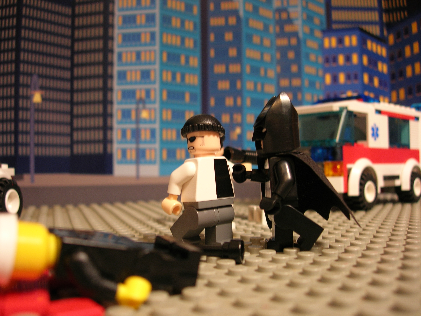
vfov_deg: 37.7
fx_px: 462
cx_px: 210
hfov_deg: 49.0
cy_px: 158
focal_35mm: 38
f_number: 2.8
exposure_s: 1/3.9
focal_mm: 7.8
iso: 65
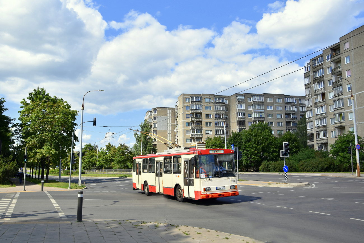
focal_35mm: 33
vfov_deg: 40.0
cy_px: 122
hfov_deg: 57.2
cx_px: 182
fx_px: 334
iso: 100
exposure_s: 1/400
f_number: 5.6
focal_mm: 22
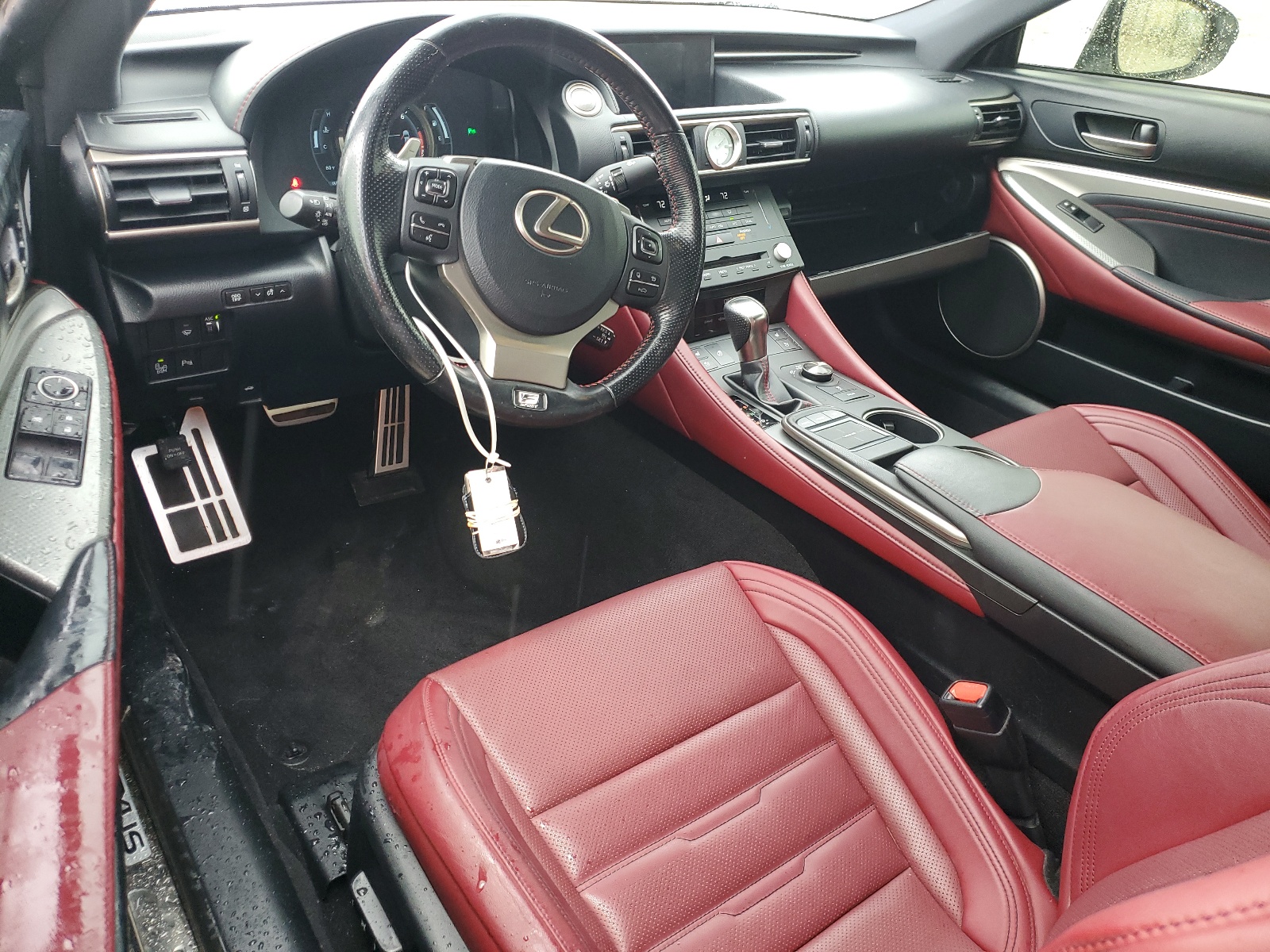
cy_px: 476
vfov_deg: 53.1
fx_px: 954
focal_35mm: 26
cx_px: 635
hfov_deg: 67.3
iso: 114
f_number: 1.5
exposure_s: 1/60.2
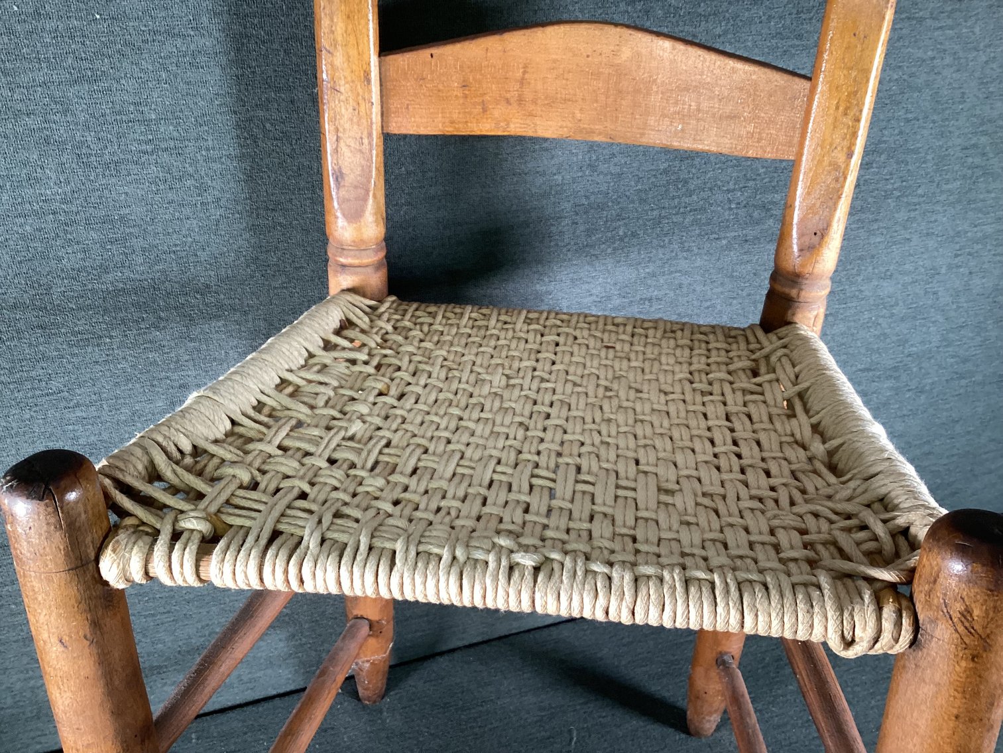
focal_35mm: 31
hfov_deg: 58.3
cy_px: 376
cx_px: 502
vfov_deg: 45.4
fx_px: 898
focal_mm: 3.3
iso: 160
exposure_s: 1/60
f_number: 2.4
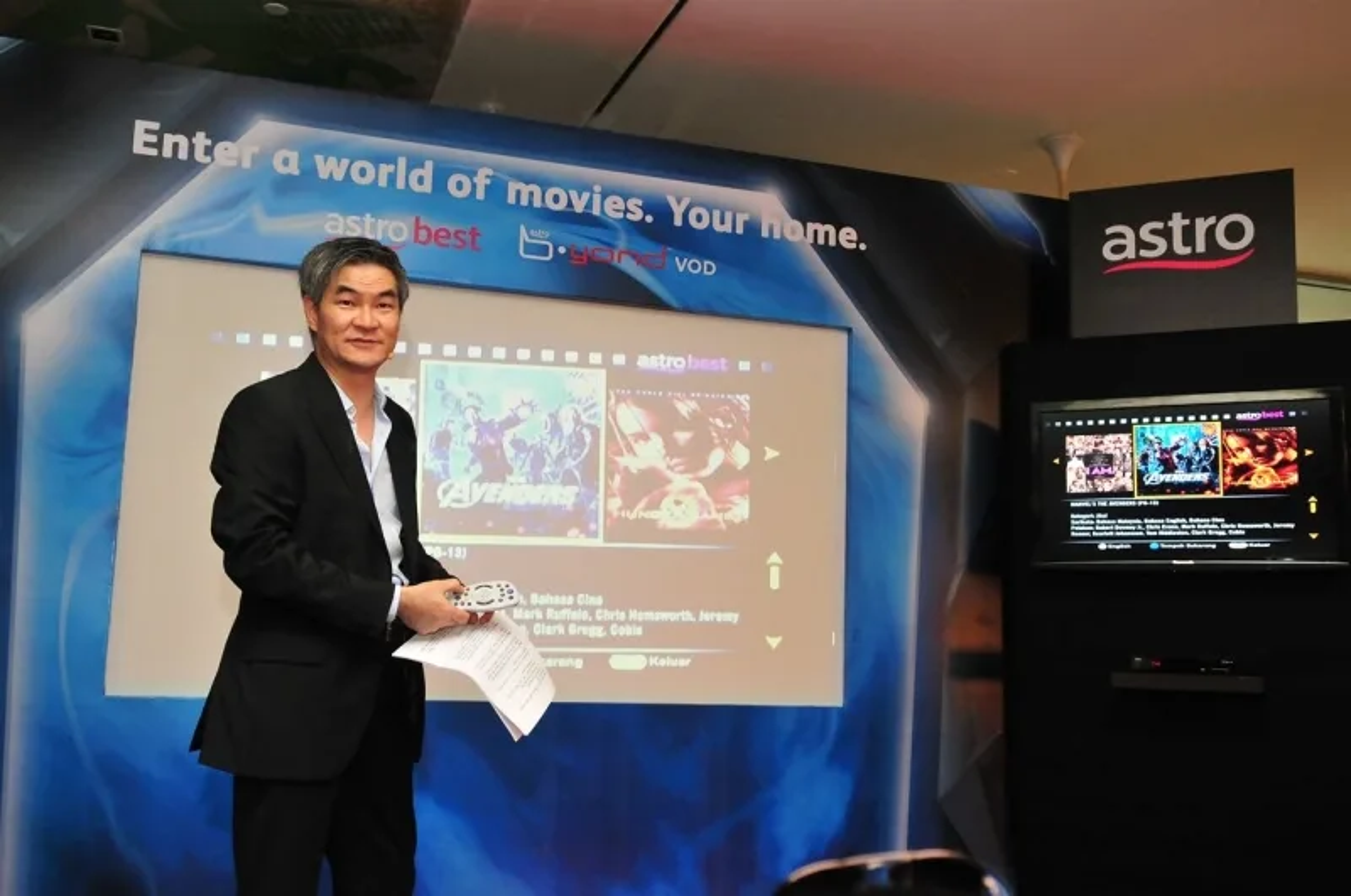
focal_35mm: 36
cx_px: 676
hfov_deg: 53.2
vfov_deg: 36.8
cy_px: 448
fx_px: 1349
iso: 1000
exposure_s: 1/100
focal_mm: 24
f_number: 3.5
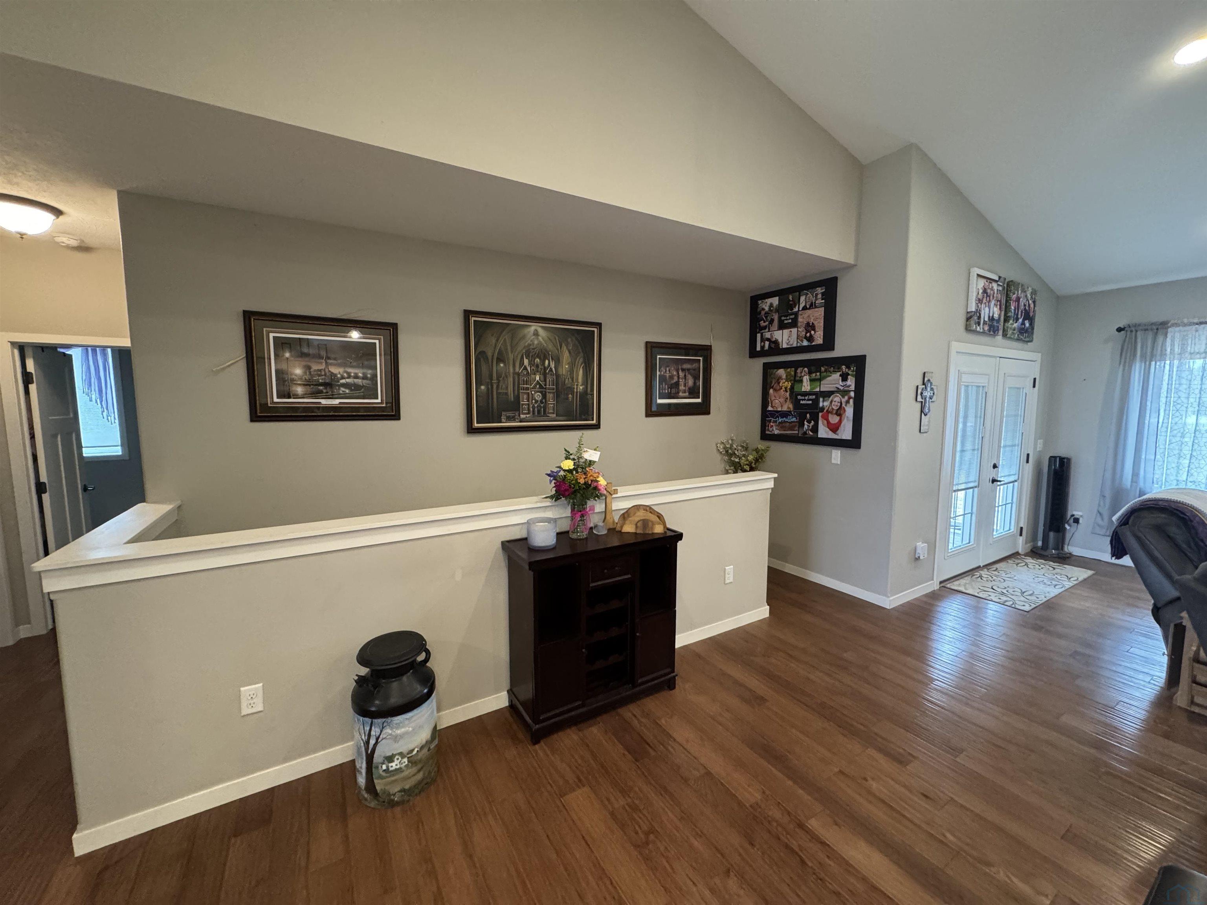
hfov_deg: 102.1
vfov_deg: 85.7
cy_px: 452
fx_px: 488
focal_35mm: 14
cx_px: 604
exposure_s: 1/60
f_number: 2.2
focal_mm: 2.22
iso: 500
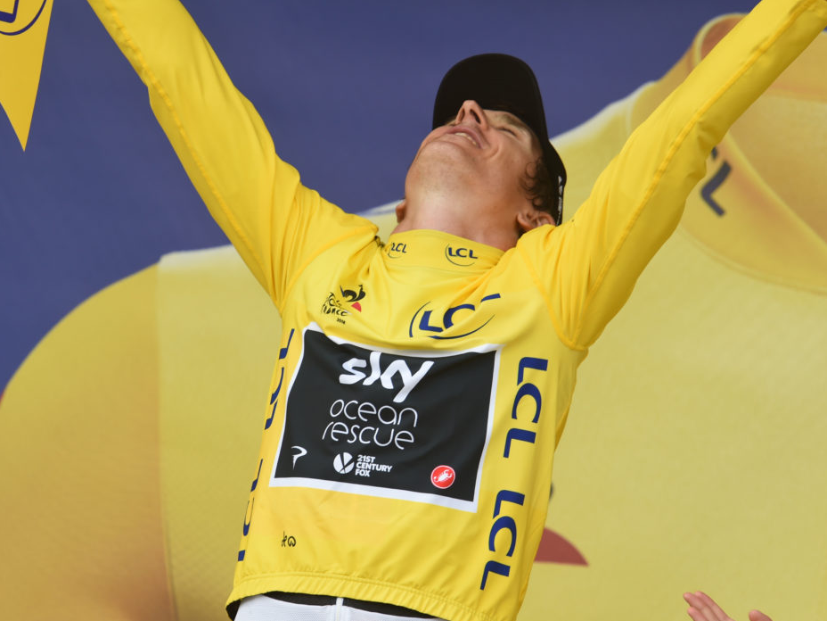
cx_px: 423
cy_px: 310
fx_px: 8314
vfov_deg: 4.3
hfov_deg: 5.7
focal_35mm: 348
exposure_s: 1/400
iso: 800
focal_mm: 320
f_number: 9
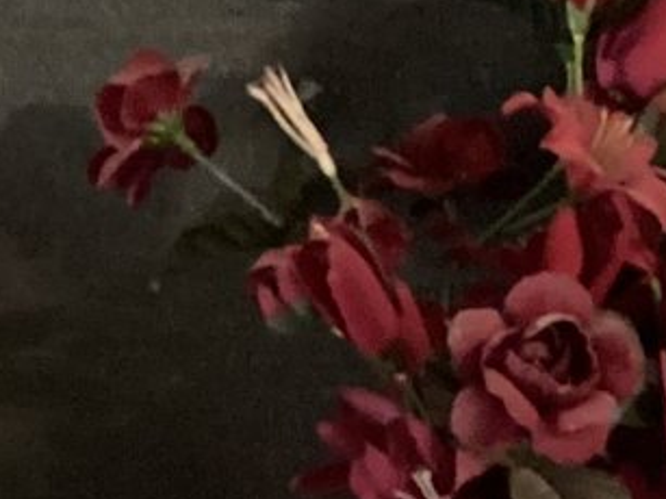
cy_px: 771
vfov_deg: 9.4
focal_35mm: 153
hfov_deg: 12.9
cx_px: 461
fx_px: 2943
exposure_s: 1/17
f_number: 2.4
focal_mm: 3.3
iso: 640
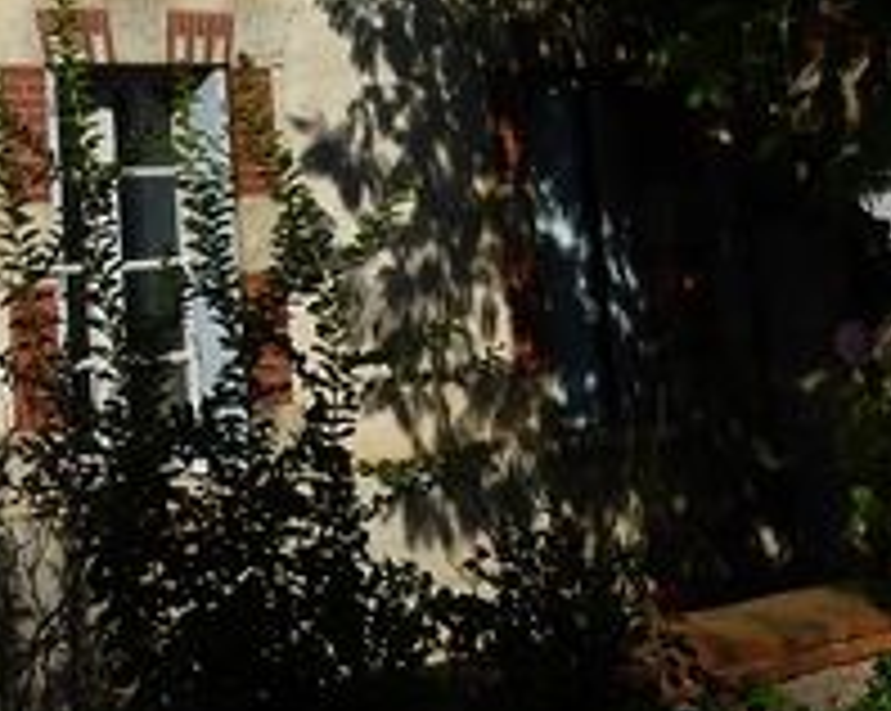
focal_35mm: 74
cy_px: -225
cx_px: -130
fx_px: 1949
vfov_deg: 19.1
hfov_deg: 23.8
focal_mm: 4.5
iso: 80
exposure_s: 1/500
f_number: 5.6
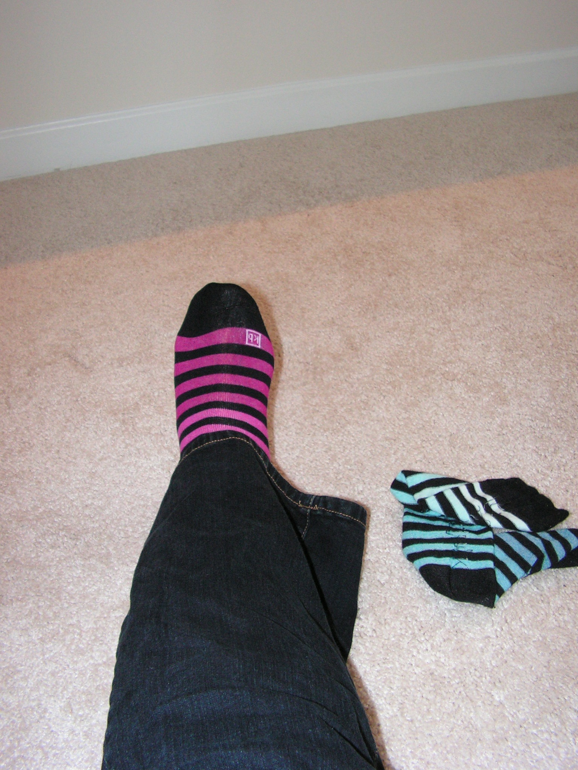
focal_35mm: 36
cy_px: 385
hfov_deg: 39.7
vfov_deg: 51.4
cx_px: 289
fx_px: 801
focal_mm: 6
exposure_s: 1/40
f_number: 3.2
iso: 200
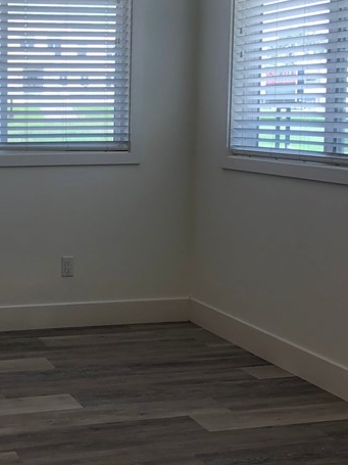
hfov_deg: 22.1
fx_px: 845
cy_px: 213
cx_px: -27
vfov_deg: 30.7
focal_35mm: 63
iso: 50
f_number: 1.8
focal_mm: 4
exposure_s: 1/120
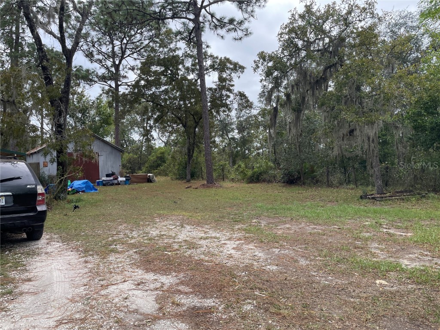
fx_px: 330
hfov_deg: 67.3
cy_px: 165
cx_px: 220
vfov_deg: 53.1
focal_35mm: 26
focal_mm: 4.2
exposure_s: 1/1689
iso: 32
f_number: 1.6
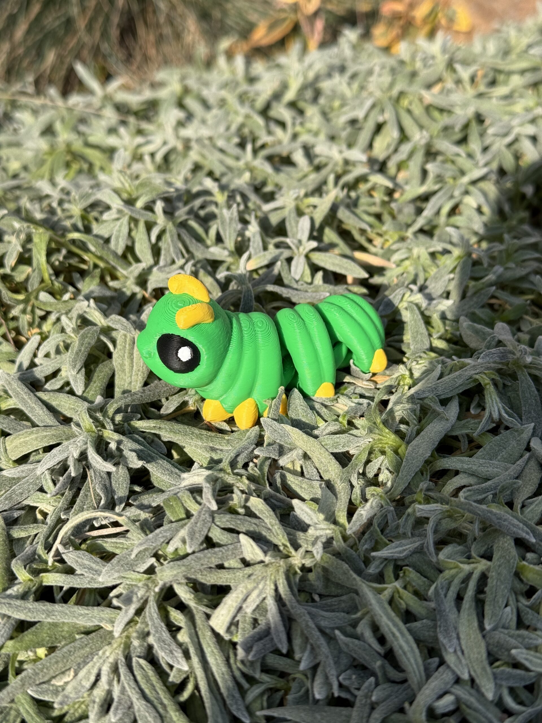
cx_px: 271
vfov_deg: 39.7
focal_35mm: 48
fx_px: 1002
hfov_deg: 30.3
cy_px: 362
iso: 64
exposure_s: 1/2762
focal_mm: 6.76
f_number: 1.78
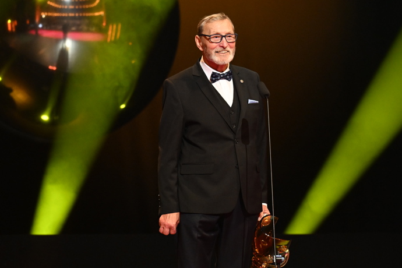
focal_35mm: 300
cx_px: 201
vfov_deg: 4.6
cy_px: 134
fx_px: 3350
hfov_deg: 6.9
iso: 5000
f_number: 4
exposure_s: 1/250
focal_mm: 200
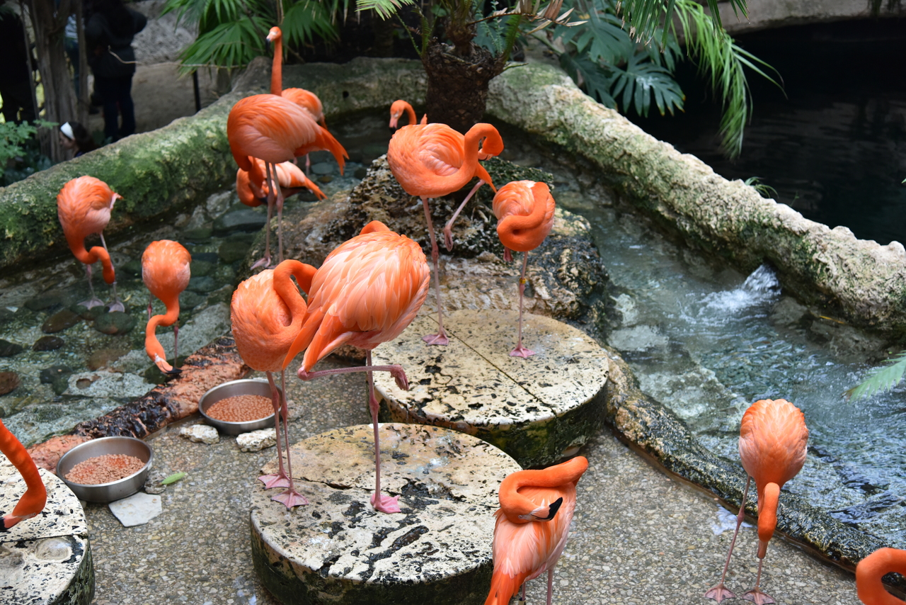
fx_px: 1259
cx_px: 453
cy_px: 302
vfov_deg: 27.0
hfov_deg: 39.6
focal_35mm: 50
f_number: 4
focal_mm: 50
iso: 1400
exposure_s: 1/100
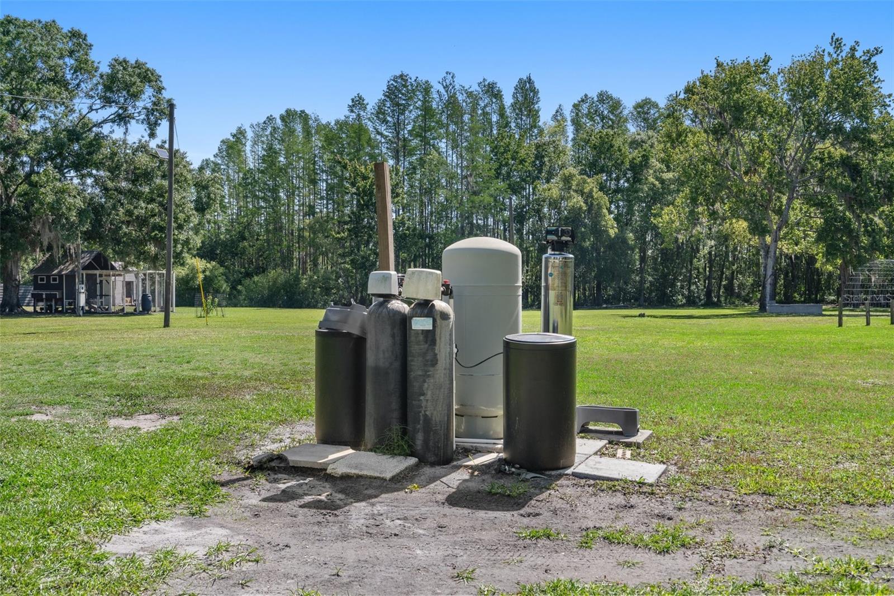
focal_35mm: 33
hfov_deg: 57.2
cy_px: 298
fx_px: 819
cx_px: 447
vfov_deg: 40.0
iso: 320
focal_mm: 33
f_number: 8
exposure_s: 1/25
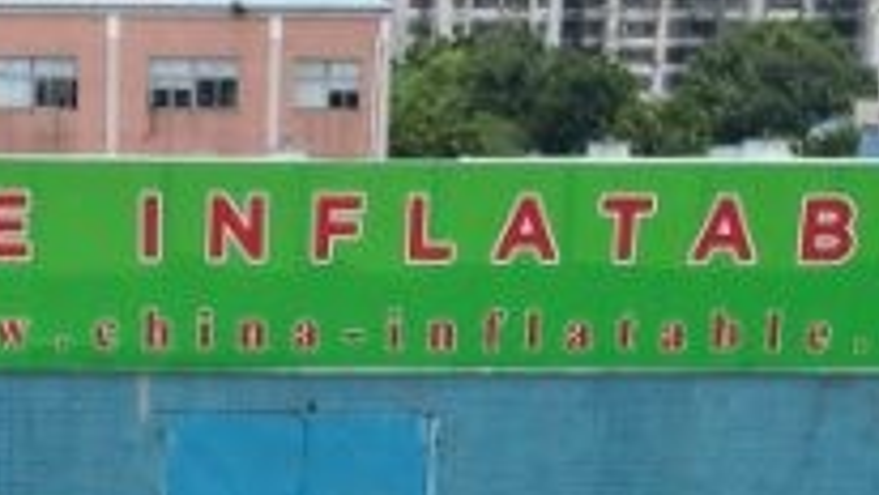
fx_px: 3031
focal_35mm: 130
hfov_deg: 16.3
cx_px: 81
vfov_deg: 8.4
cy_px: 1276
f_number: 1.7
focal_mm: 6.72
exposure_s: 1/2000
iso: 120
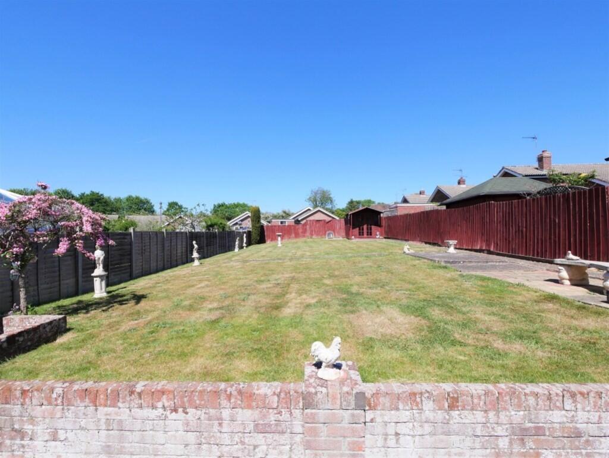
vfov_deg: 85.7
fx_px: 246
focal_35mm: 14
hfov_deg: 102.0
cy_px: 229
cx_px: 304
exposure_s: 1/400
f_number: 8
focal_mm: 7
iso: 200
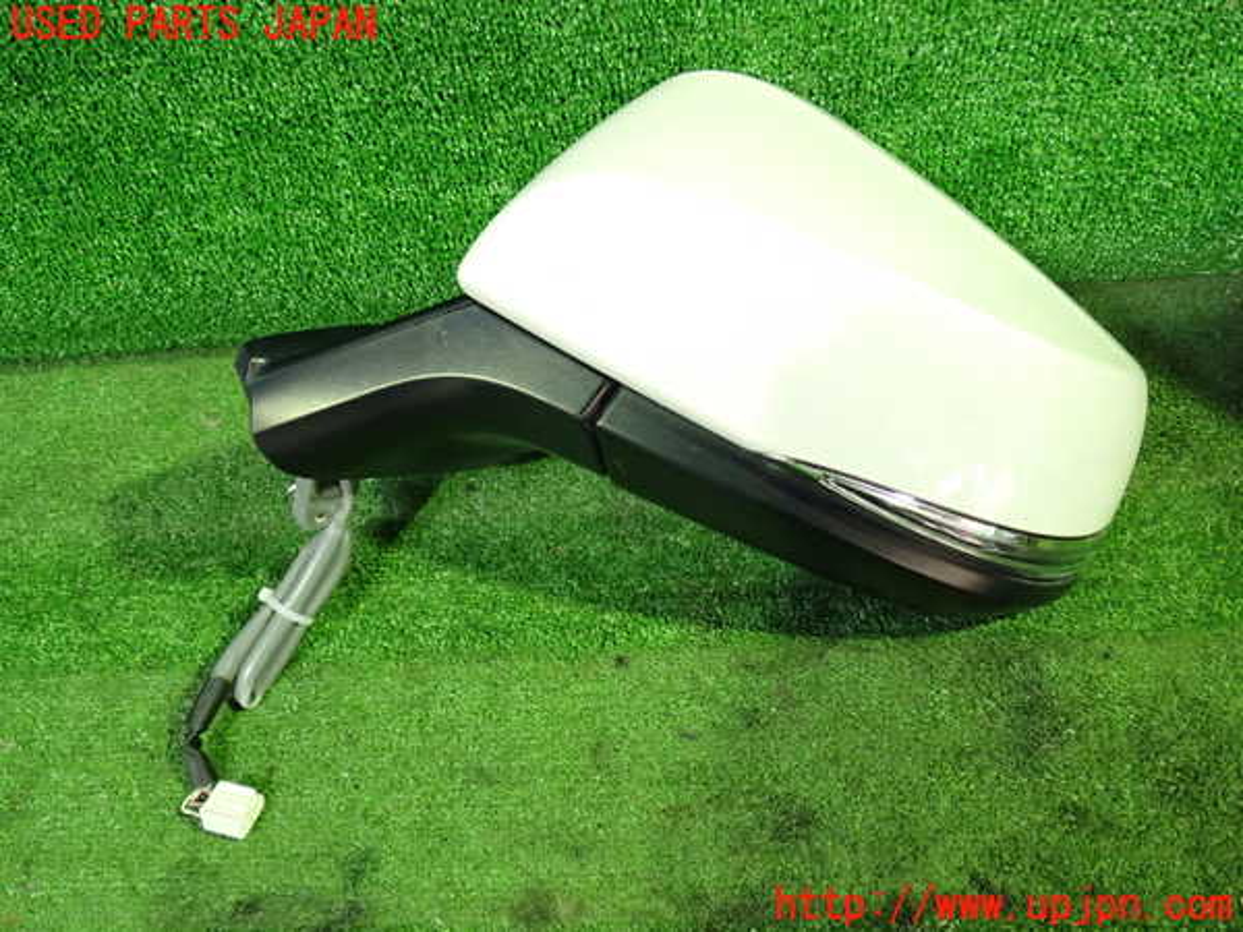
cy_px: 466
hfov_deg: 60.0
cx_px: 622
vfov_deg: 46.8
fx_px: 1077
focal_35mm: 30
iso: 640
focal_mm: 5.4
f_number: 2.3
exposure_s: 1/30
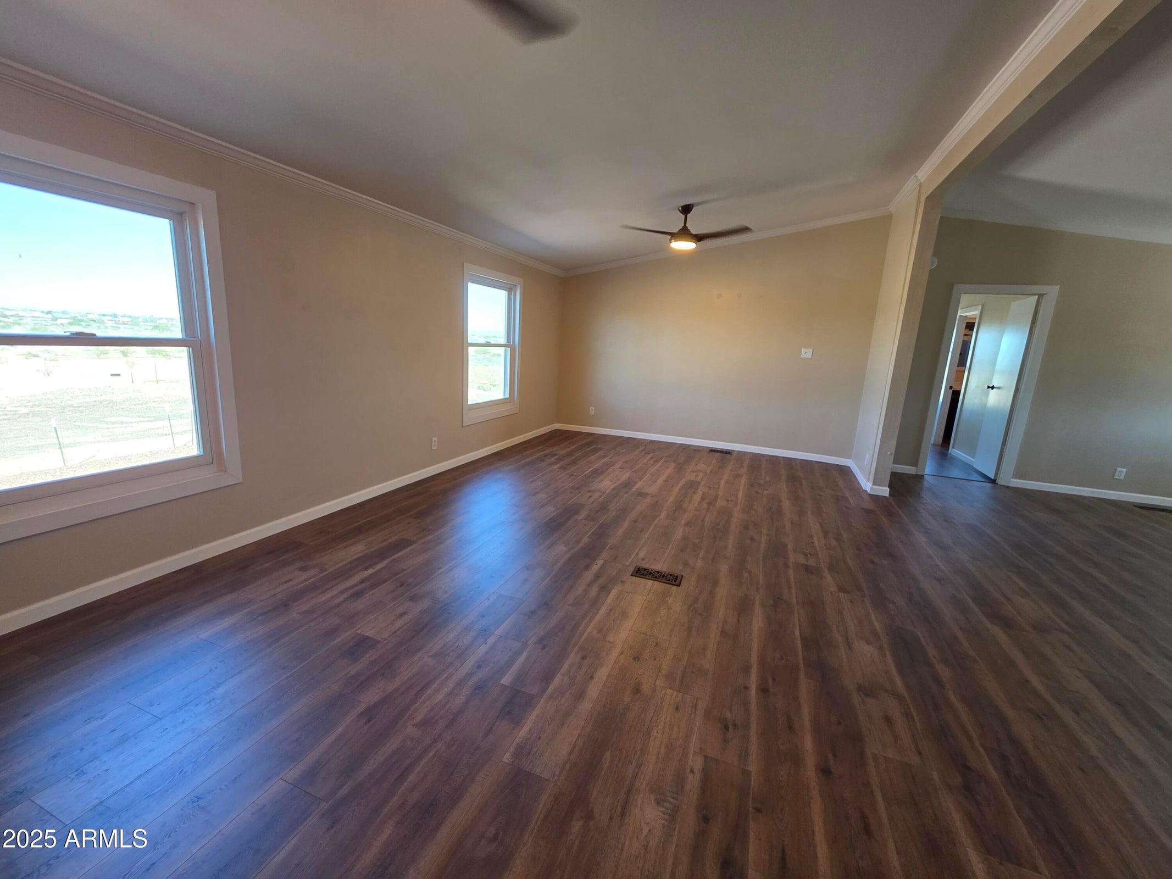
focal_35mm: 13
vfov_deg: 89.9
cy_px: 440
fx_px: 440
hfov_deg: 106.2
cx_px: 586
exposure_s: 1/60
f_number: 1.9
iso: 160
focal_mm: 2.2
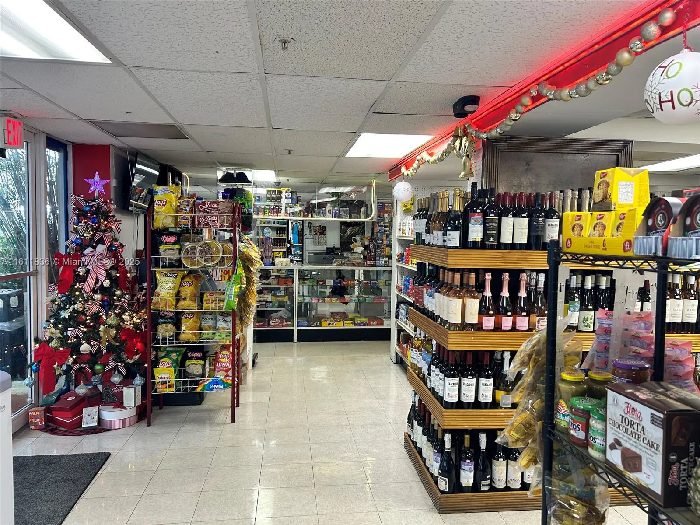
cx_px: 350
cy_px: 262
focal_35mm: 26
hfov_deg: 67.3
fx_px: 526
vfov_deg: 53.1
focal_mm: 5.7
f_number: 1.5
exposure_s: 1/60
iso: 100
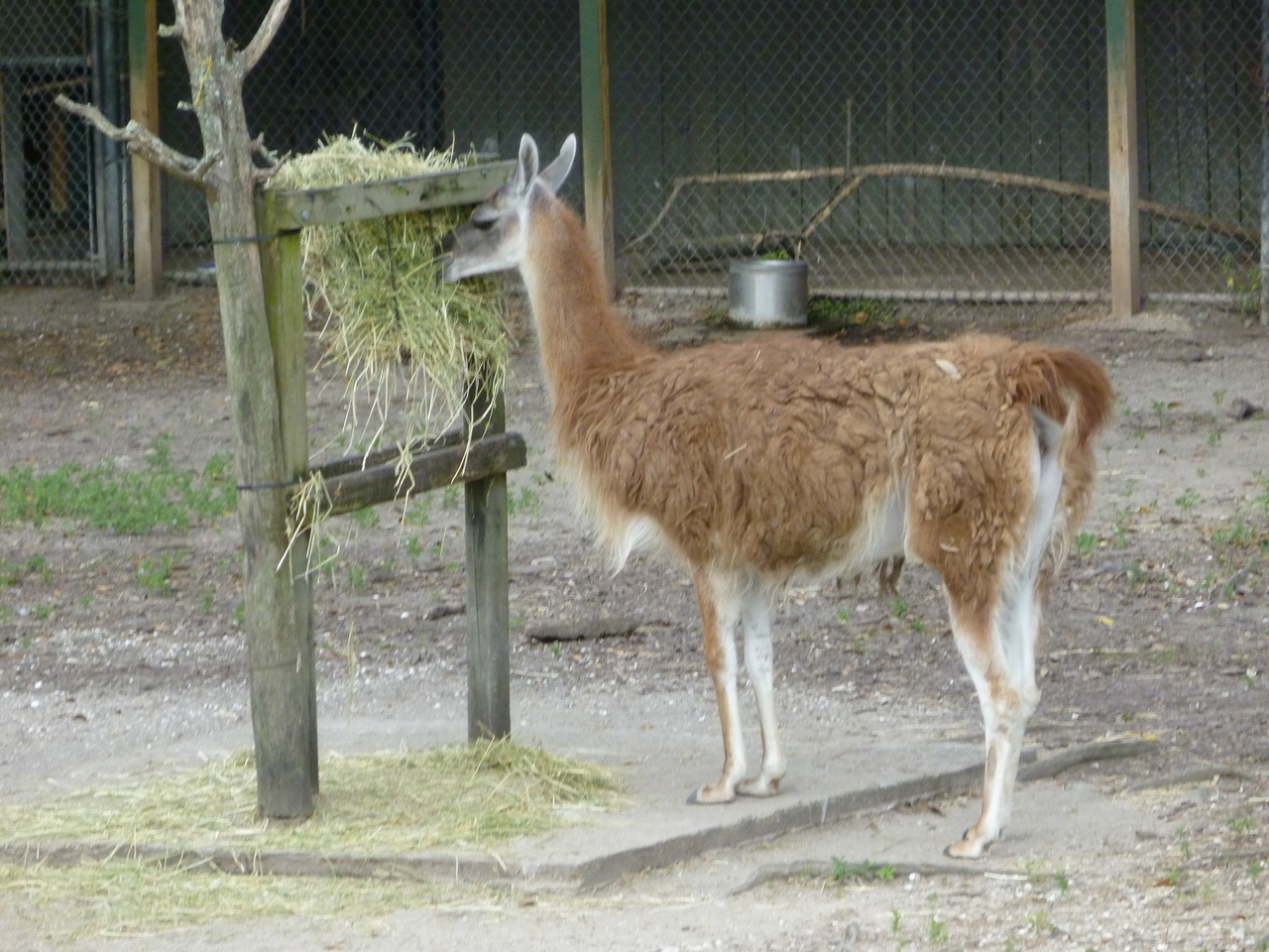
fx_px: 7698
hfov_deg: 9.4
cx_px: 634
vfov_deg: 7.1
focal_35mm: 210
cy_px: 476
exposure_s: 1/125
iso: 320
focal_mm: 36
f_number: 5.9
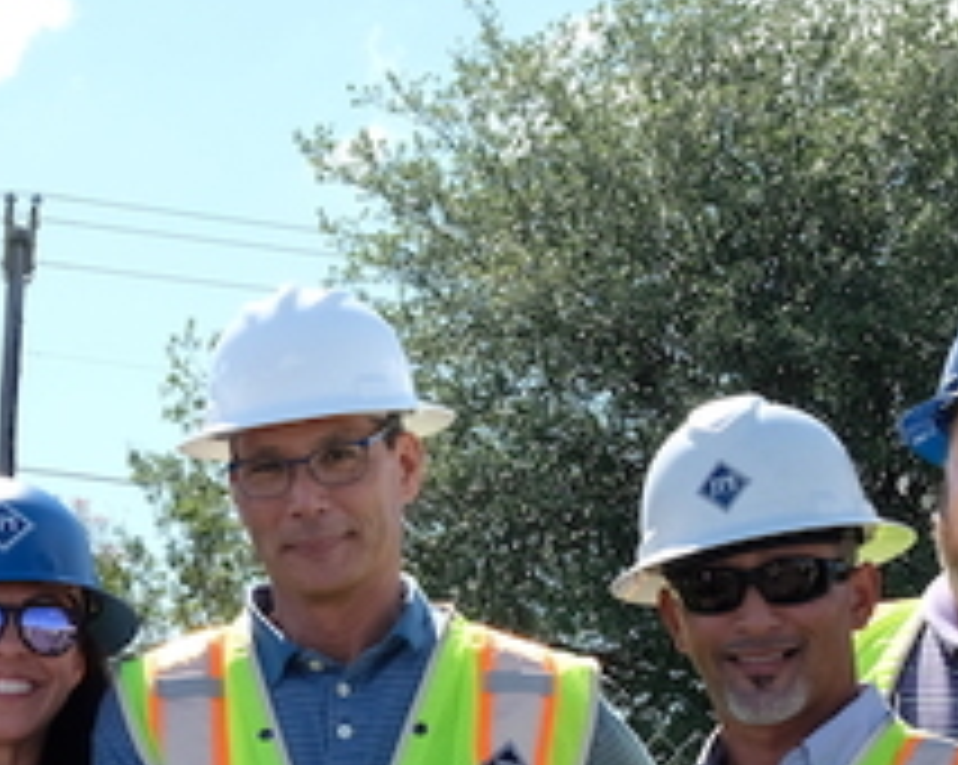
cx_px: 256
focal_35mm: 111
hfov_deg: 17.2
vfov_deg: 13.6
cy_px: 796
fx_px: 3144
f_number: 11
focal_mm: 23
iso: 200
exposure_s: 1/105
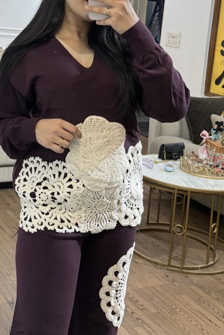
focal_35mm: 56
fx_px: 522
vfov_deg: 34.7
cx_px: 34
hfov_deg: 23.7
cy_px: 74
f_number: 1.78
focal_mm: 6.76
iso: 250
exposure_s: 1/100
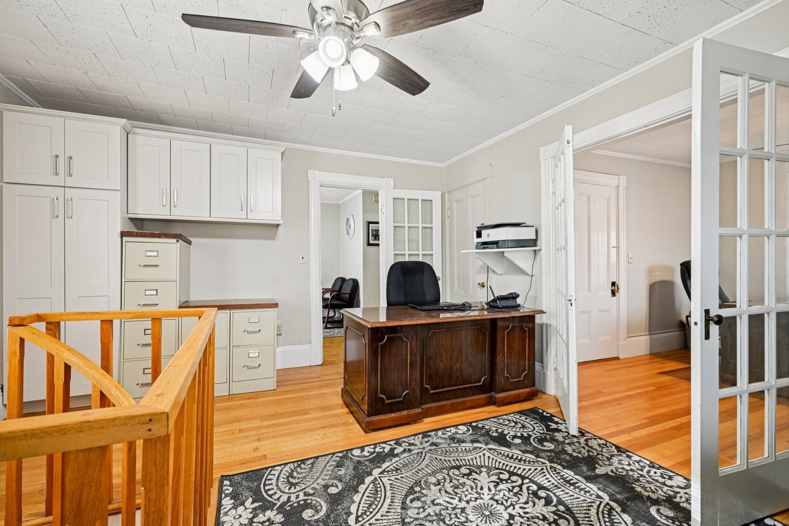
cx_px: 394
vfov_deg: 73.7
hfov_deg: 96.7
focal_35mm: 16
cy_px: 263
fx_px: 351
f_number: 8
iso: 400
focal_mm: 16
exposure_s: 1/10
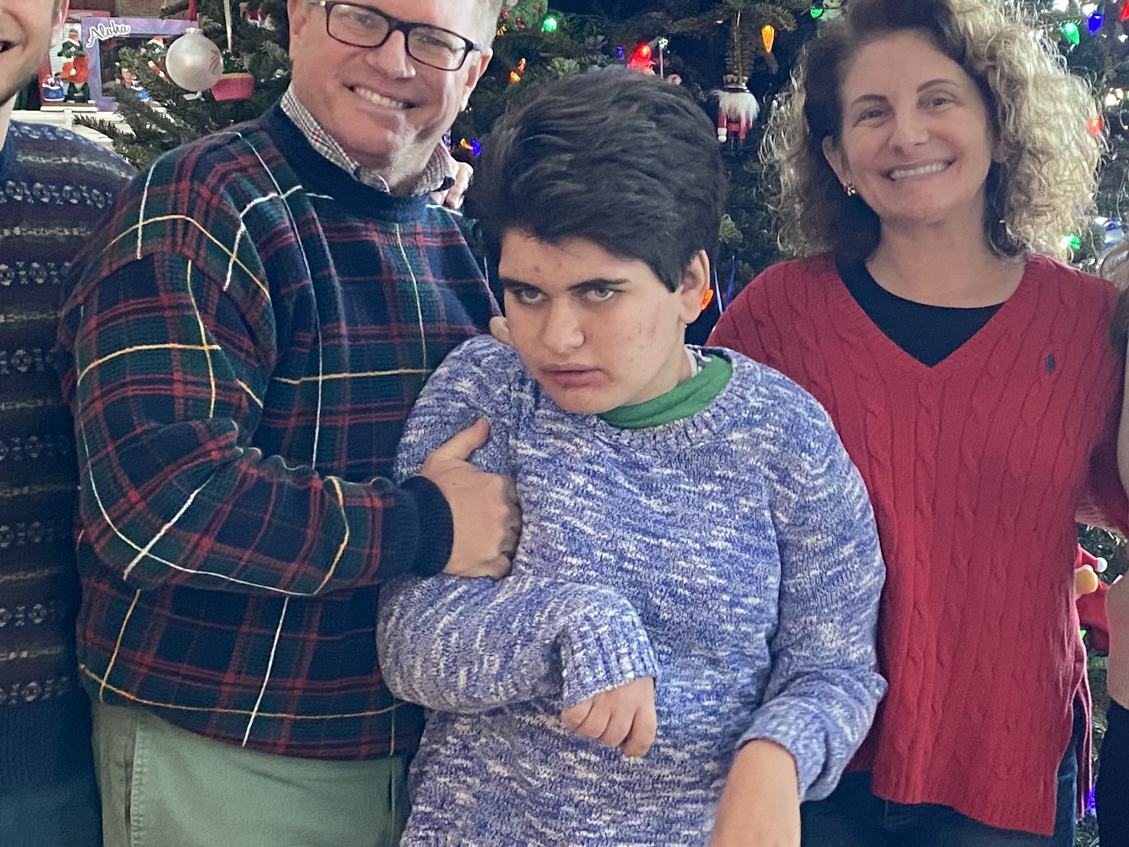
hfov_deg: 29.7
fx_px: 2120
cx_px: 685
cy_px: 512
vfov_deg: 22.6
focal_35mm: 65
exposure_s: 1/60
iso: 320
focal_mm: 4.25
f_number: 1.8
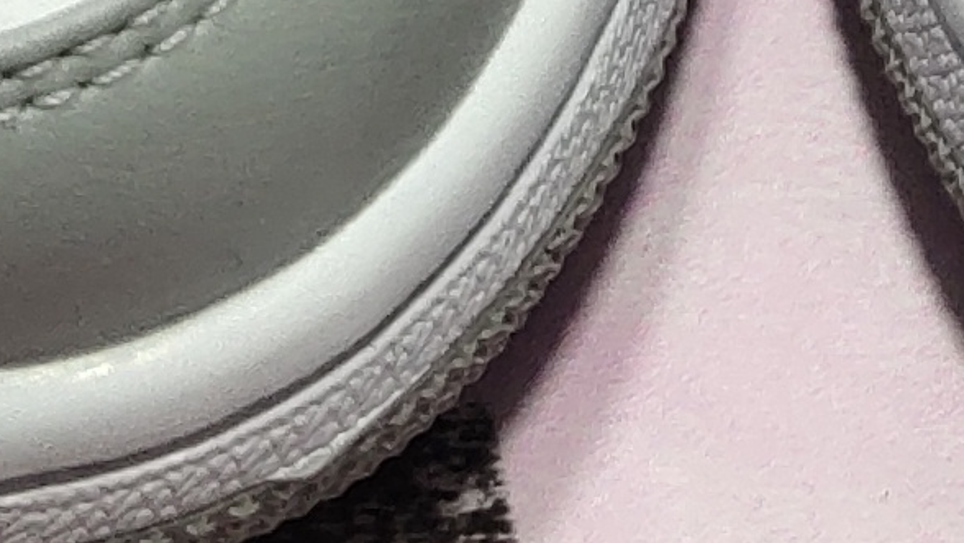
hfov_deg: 9.6
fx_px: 5727
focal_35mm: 224
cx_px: 764
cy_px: -1554
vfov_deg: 4.9
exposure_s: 1/100
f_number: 1.79
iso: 87
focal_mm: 4.35
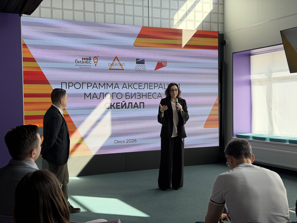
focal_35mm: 48
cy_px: 112
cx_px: 148
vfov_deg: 30.3
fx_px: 412
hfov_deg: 39.7
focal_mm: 6.76
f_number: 1.78
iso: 100
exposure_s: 1/747
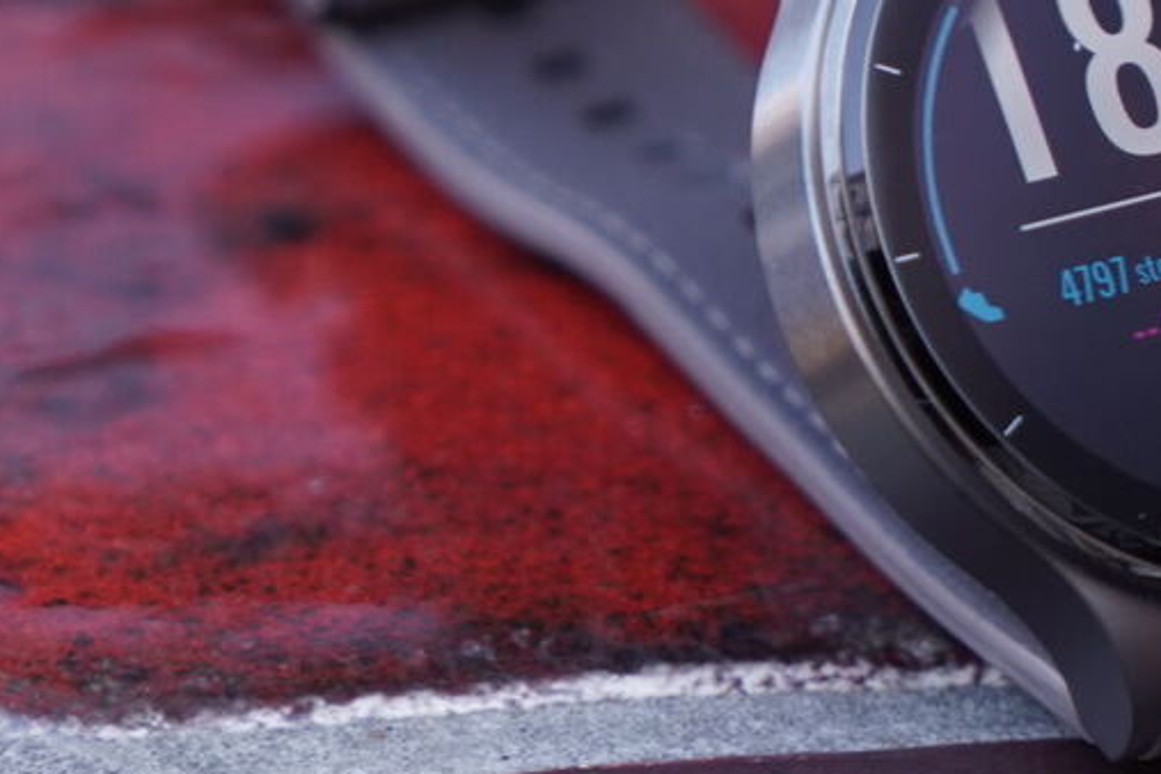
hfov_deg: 7.8
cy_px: 0
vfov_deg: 5.2
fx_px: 8546
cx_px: 863
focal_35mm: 265
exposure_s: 1/100
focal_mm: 70
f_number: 4
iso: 400
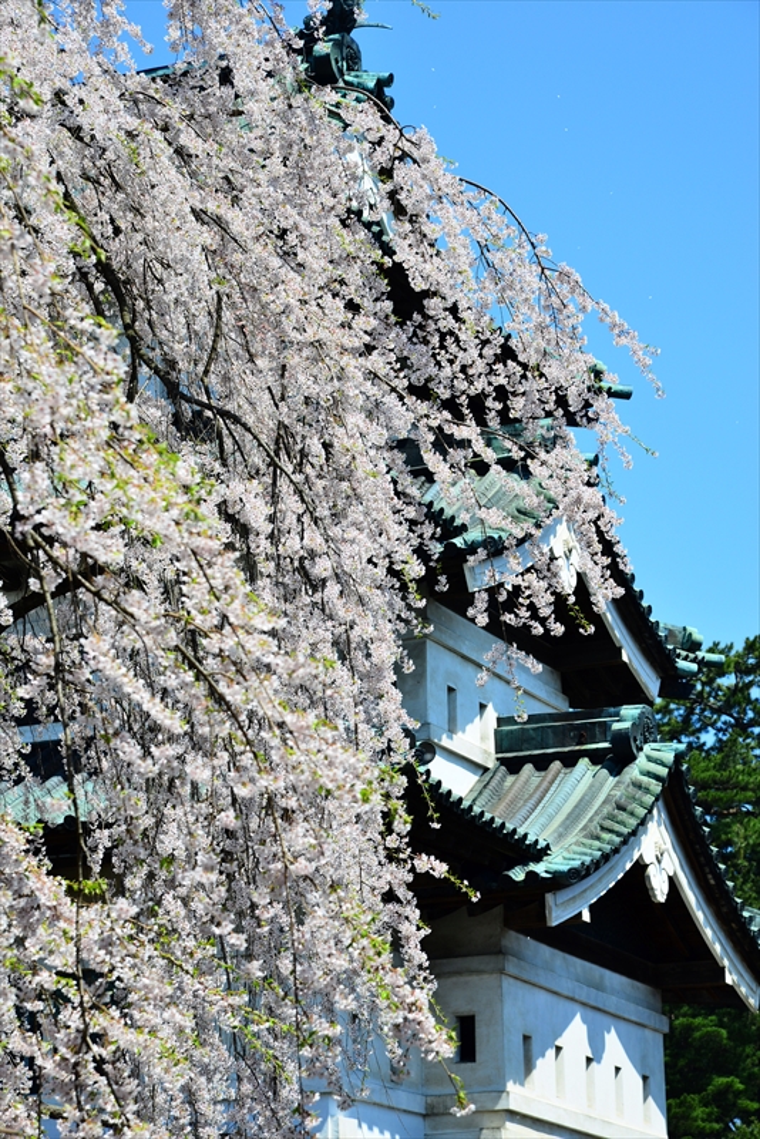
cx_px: 380
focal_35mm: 120
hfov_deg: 11.4
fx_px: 3796
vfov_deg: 17.1
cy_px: 570
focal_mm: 120
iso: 250
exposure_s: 1/400
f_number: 10
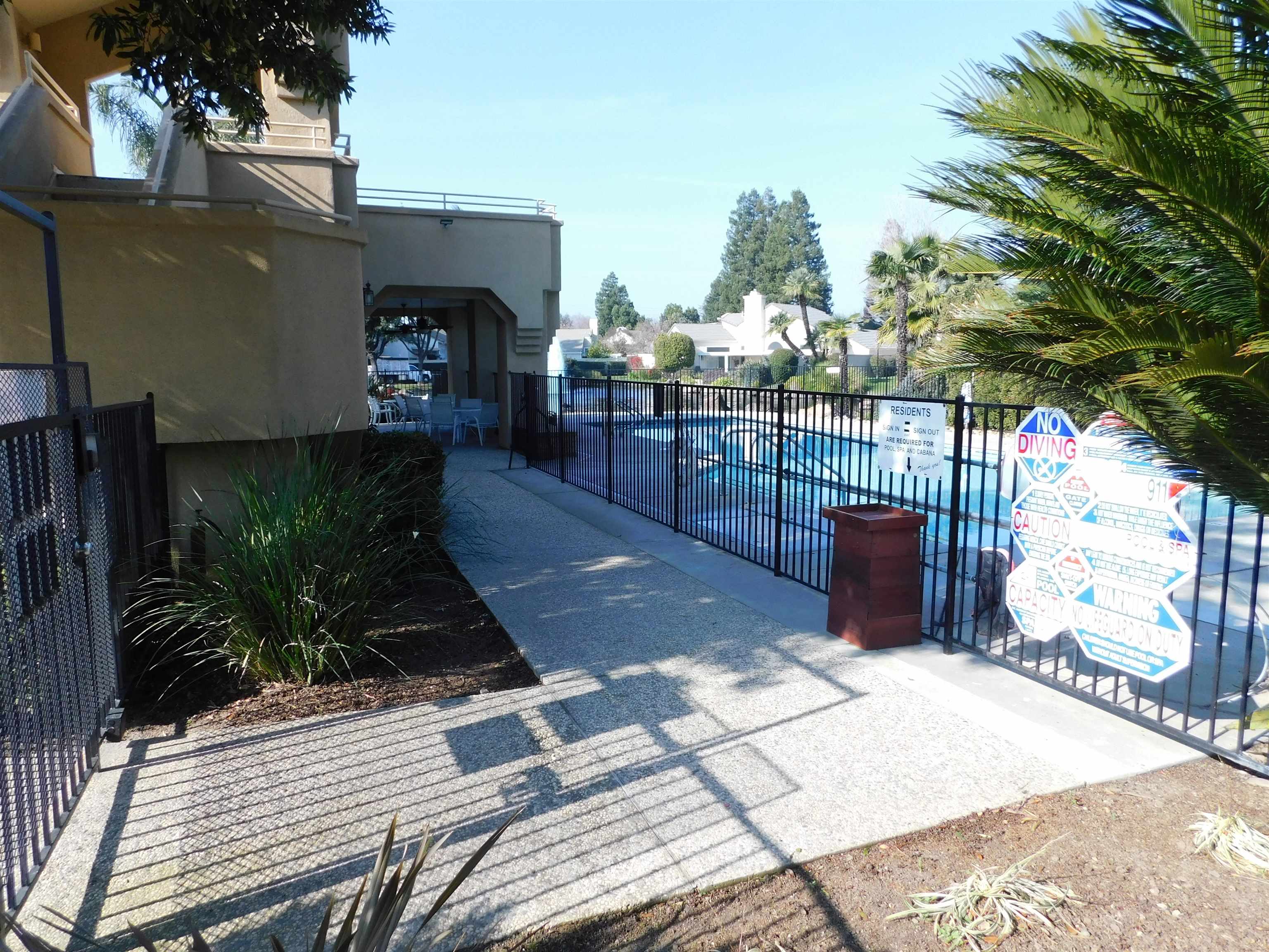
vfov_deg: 58.9
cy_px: 476
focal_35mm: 23
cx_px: 634
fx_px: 843
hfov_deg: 73.9
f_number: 3
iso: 125
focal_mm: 4
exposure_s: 1/640
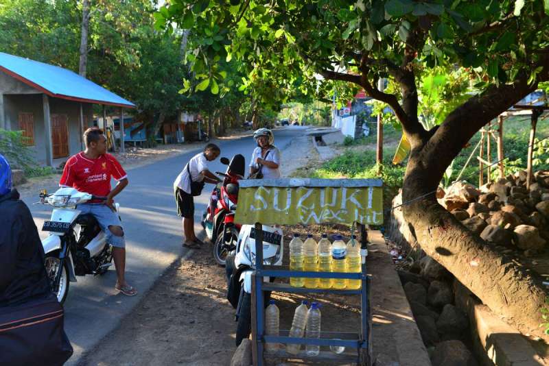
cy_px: 183
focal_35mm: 34
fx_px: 519
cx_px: 274
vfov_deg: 38.9
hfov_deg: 55.8
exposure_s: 1/125
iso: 250
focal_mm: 34
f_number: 5.6
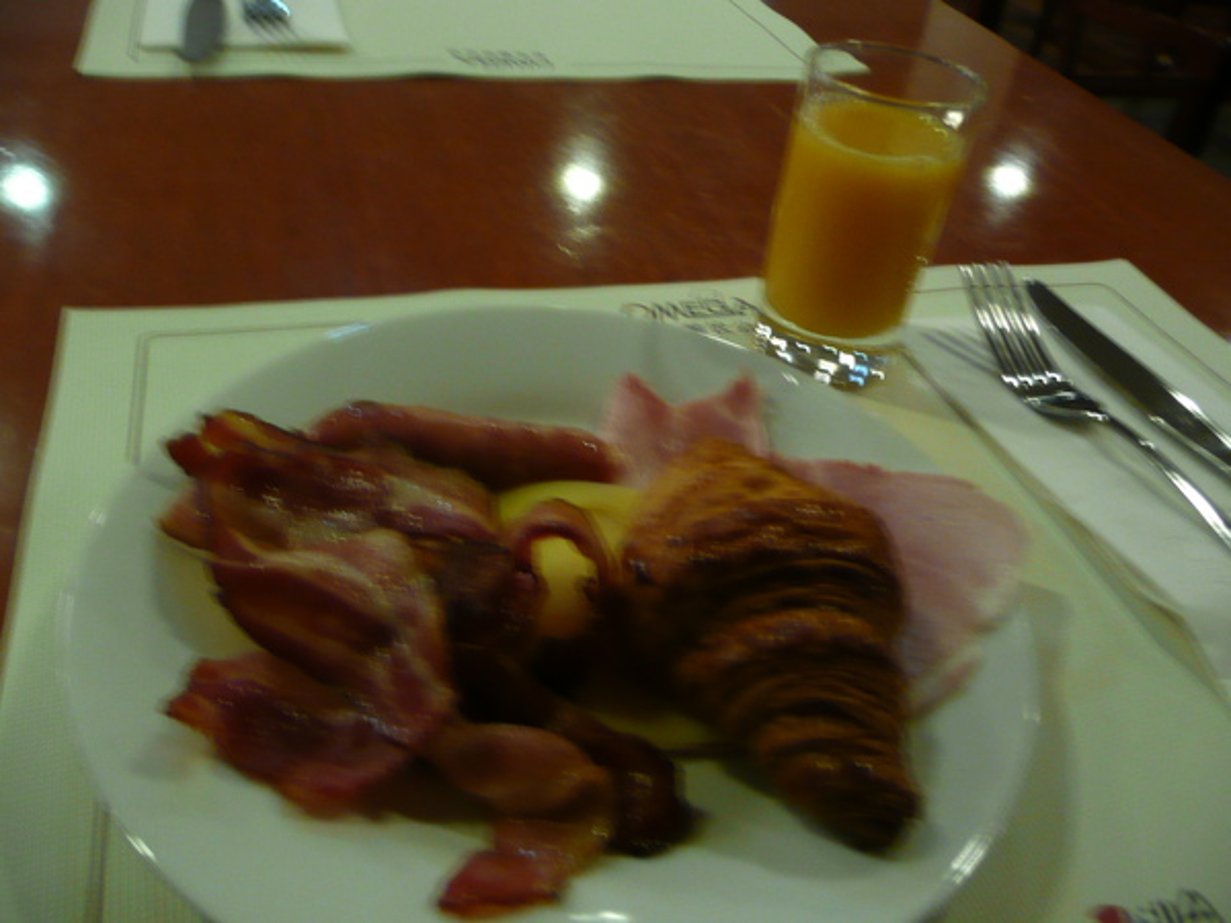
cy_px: 462
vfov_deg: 49.7
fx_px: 996
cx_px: 616
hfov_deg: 63.4
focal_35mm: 28
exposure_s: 1/2
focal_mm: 4.6
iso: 200
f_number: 3.3
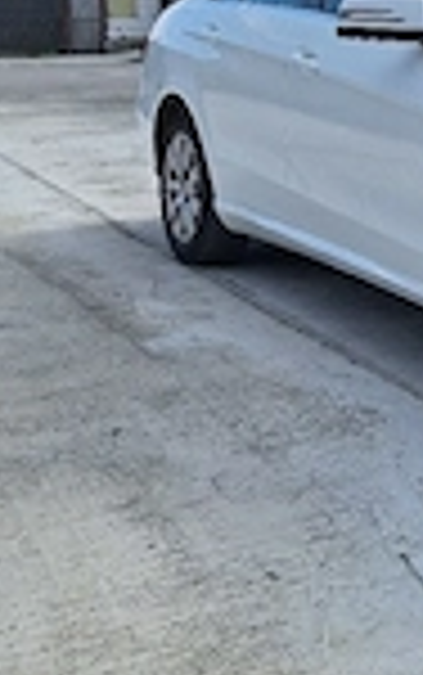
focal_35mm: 65
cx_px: 590
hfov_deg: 18.3
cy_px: 162
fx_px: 1197
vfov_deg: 30.9
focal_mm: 5.54
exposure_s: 1/5000
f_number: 1.8
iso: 40
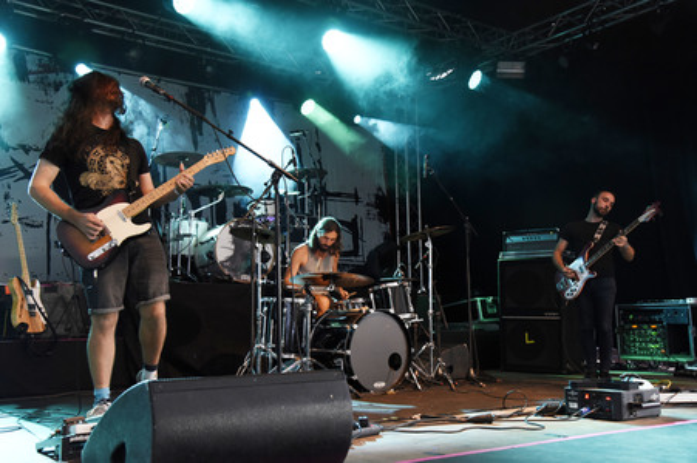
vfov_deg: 35.0
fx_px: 735
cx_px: 348
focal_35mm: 38
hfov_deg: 50.7
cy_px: 232
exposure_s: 1/60
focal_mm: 38
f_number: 5.6
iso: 2500
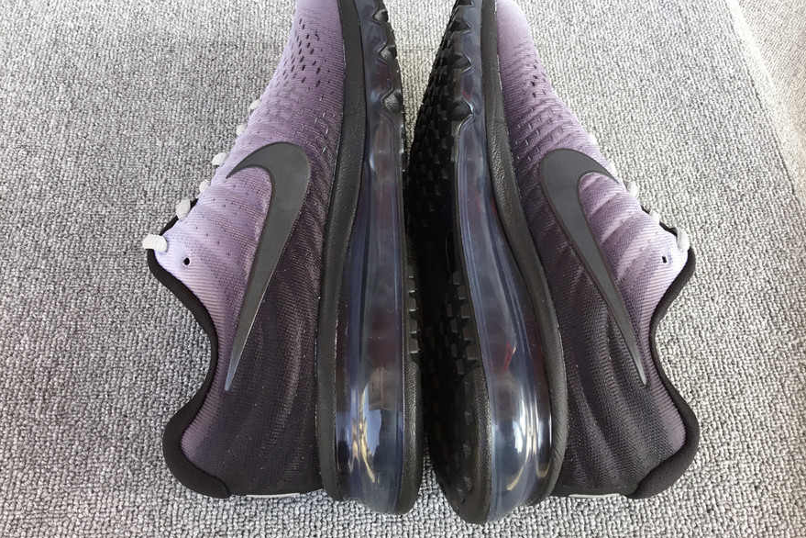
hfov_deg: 57.2
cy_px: 243
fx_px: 739
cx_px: 411
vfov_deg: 39.9
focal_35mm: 33
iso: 32
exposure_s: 1/100
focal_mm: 3.3
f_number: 2.4
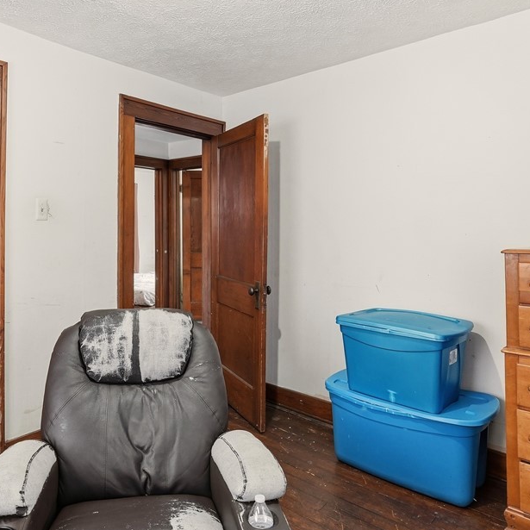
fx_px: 416
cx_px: 195
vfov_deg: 64.8
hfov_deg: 64.0
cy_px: 234
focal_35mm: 24
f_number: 8
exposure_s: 1/100
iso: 1600
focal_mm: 16
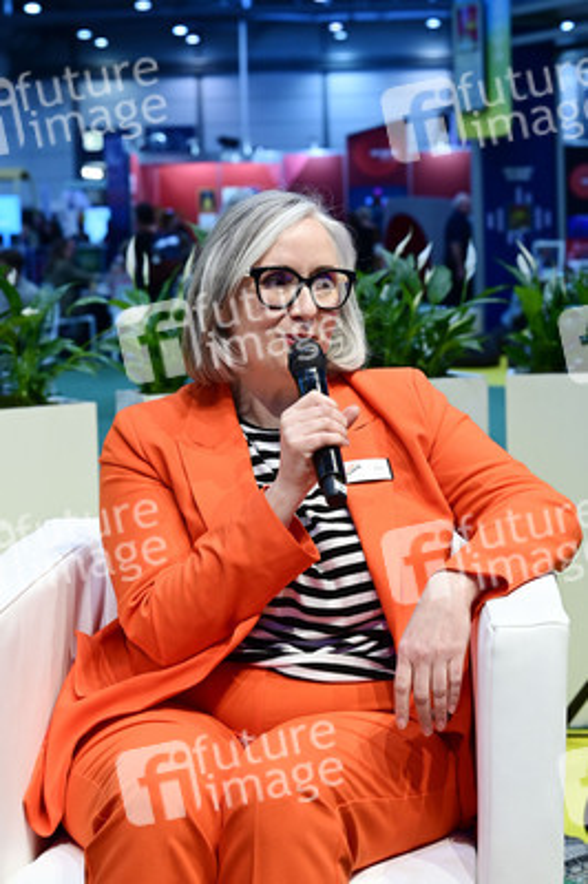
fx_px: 1718
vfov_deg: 28.9
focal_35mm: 70
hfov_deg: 19.4
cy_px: 442
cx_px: 294
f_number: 6.3
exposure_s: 1/160
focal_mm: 70
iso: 1600
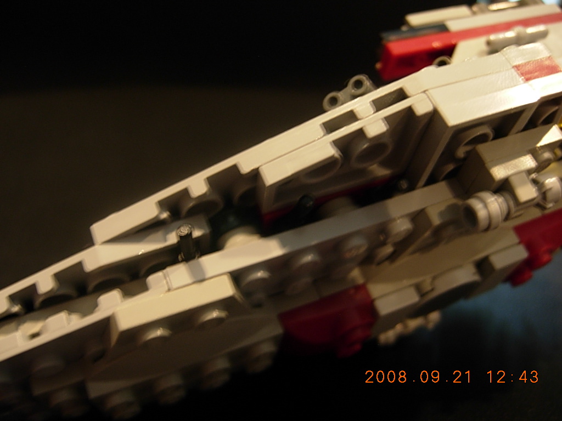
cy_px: 210
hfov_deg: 51.4
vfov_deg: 39.7
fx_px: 584
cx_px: 281
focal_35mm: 36
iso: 118
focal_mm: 7.5
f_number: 2.7
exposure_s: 1/4
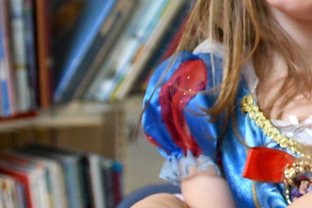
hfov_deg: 12.2
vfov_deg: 9.0
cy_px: 34
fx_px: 1317
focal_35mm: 152
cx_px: 584
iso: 1000
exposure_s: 1/250
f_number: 3.5
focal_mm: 26
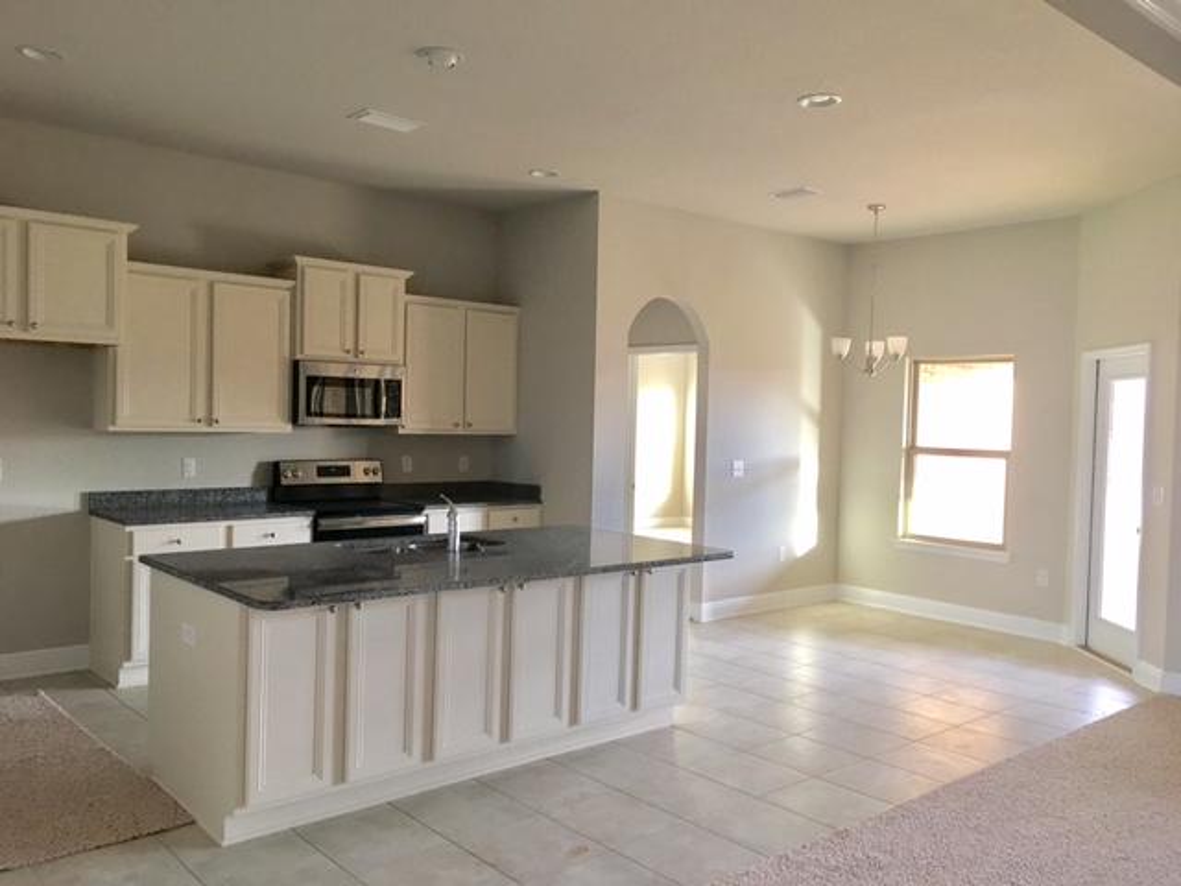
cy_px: 443
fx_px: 989
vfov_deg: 48.2
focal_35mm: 29
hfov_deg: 61.7
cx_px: 590
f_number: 2.2
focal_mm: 4.15
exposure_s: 1/30
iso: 80
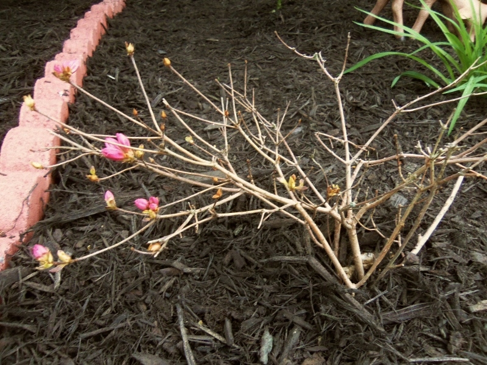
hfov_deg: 63.4
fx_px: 394
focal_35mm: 28
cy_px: 182
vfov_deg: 49.7
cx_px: 244
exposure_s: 1/30
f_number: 3.9
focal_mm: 5.1
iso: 200
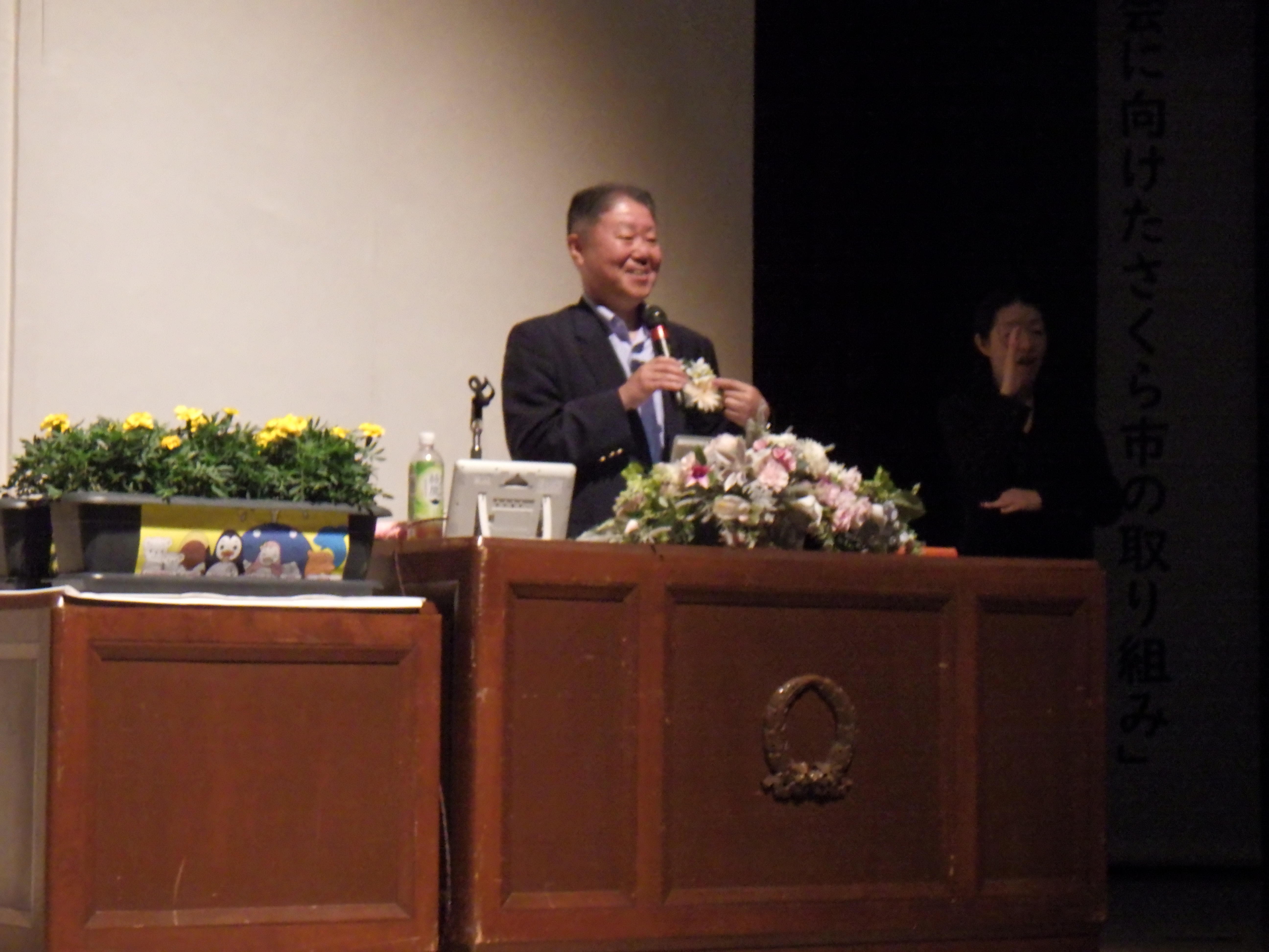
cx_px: 634
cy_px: 476
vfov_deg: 15.7
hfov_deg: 20.9
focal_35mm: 94
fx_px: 3446
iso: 1600
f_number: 5
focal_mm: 16.7
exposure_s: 1/40
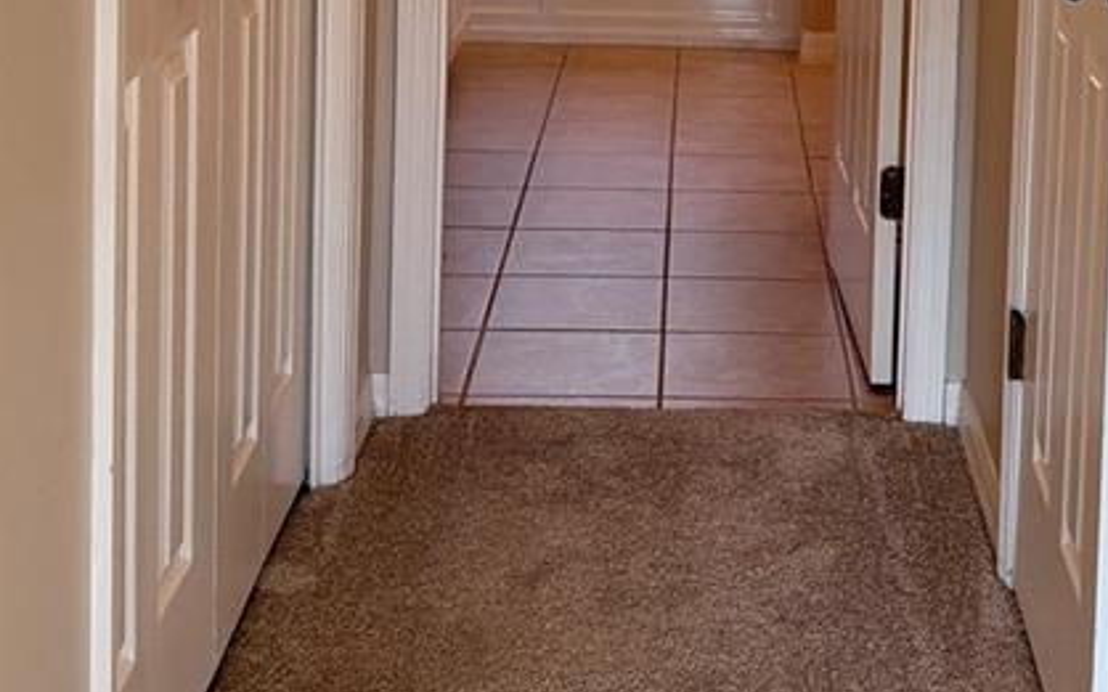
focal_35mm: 73
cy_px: -199
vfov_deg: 16.9
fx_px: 2204
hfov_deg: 27.8
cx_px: 827
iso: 125
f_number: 1.78
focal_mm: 6.76
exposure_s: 1/204
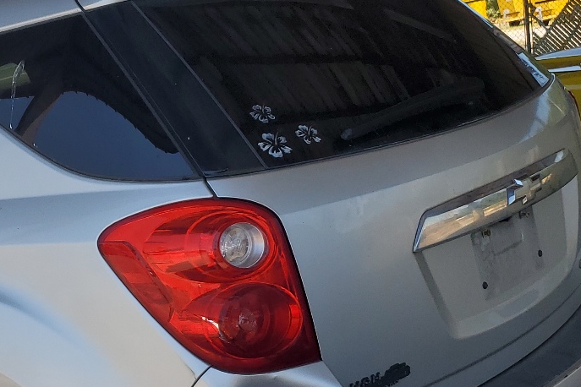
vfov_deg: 21.3
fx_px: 1017
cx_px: 49
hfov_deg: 30.4
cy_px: 303
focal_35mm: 63
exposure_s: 1/1667
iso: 50
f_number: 1.5
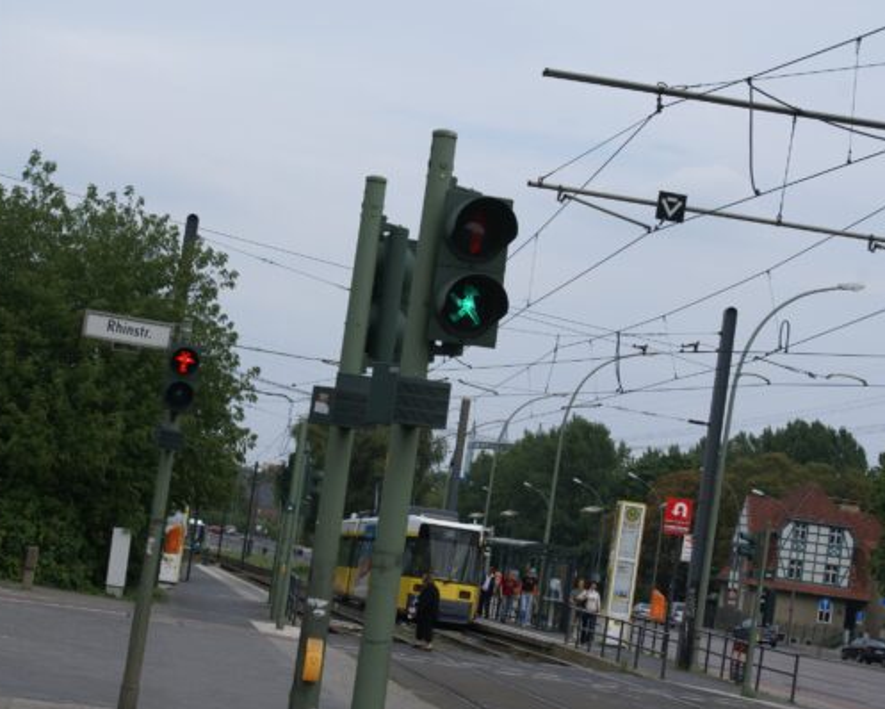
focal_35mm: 94
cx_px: 394
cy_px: 354
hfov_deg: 20.5
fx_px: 2452
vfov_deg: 16.4
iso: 100
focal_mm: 55
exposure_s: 1/200
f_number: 10
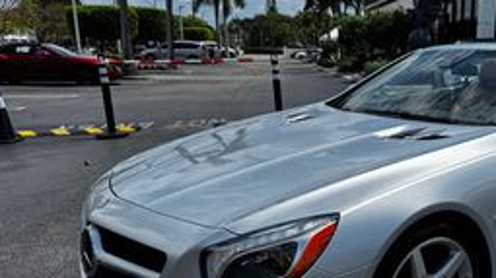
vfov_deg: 28.9
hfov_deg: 47.1
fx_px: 539
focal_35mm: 41
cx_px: 387
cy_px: 156
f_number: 1.78
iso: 80
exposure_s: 1/3247
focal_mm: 6.76
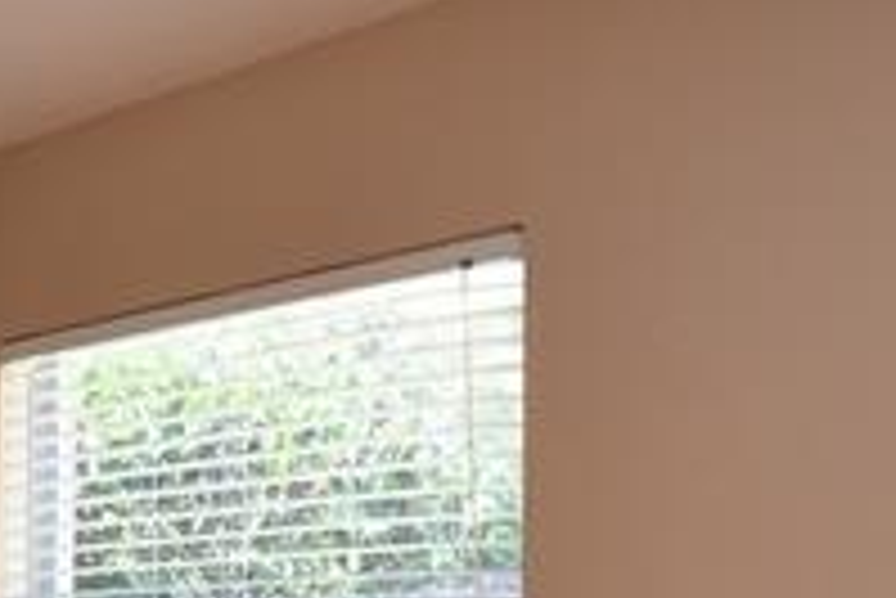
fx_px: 1918
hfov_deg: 24.0
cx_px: -176
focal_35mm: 77
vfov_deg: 17.2
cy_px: 661
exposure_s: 1/80
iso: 200
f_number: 4.5
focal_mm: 10
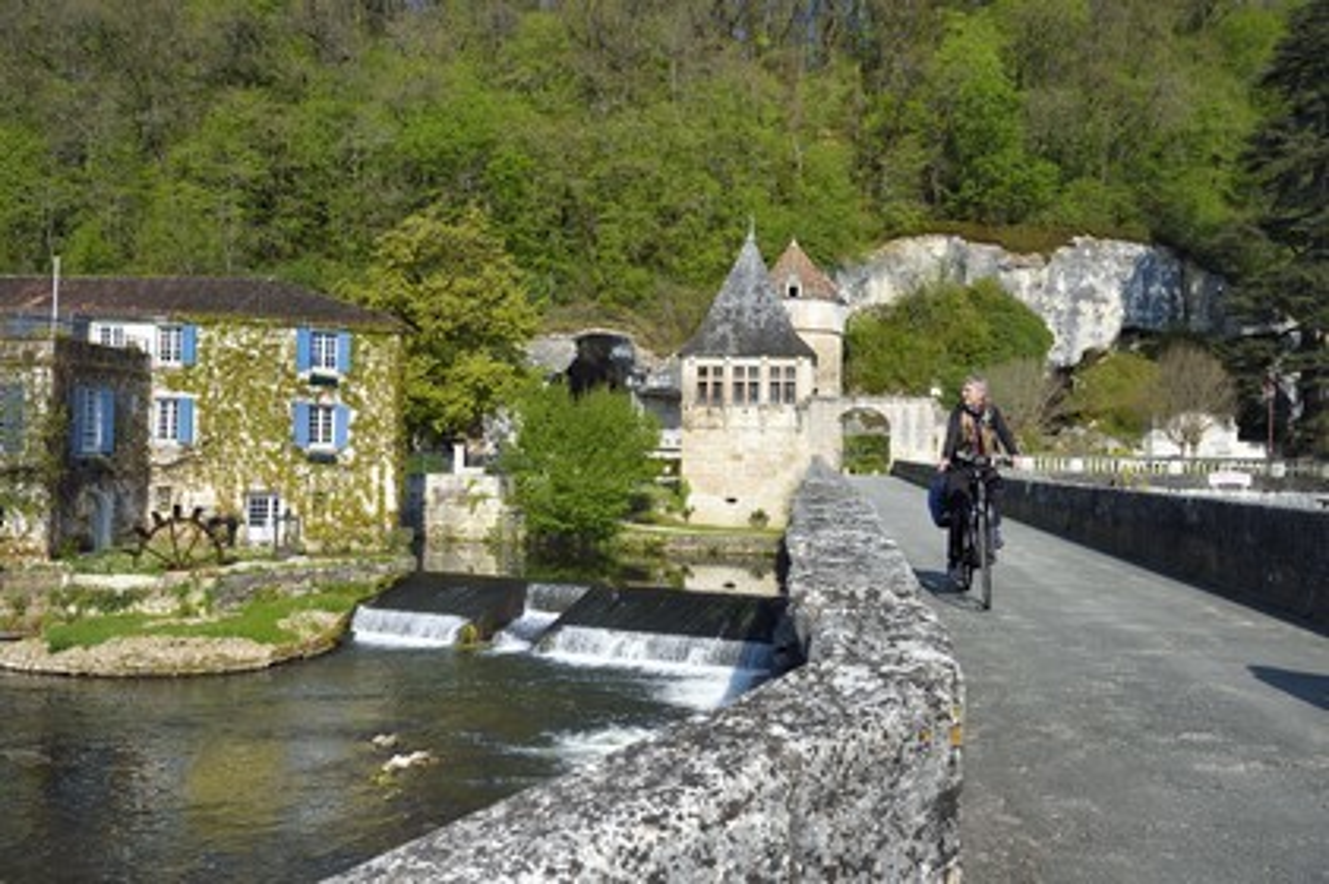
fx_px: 1143
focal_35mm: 31
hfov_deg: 60.3
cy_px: 442
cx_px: 664
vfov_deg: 42.3
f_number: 10
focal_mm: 31
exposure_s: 1/250
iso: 200
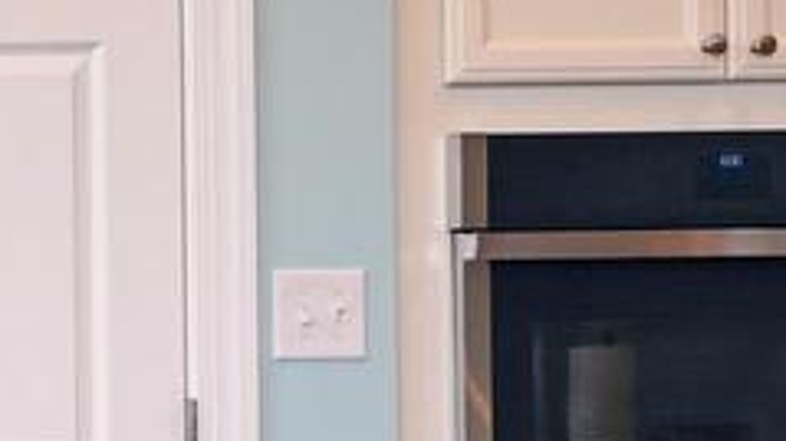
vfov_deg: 11.9
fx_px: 2103
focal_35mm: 101
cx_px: -776
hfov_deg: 16.3
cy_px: 349
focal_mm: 16
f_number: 4
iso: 800
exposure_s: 1/160
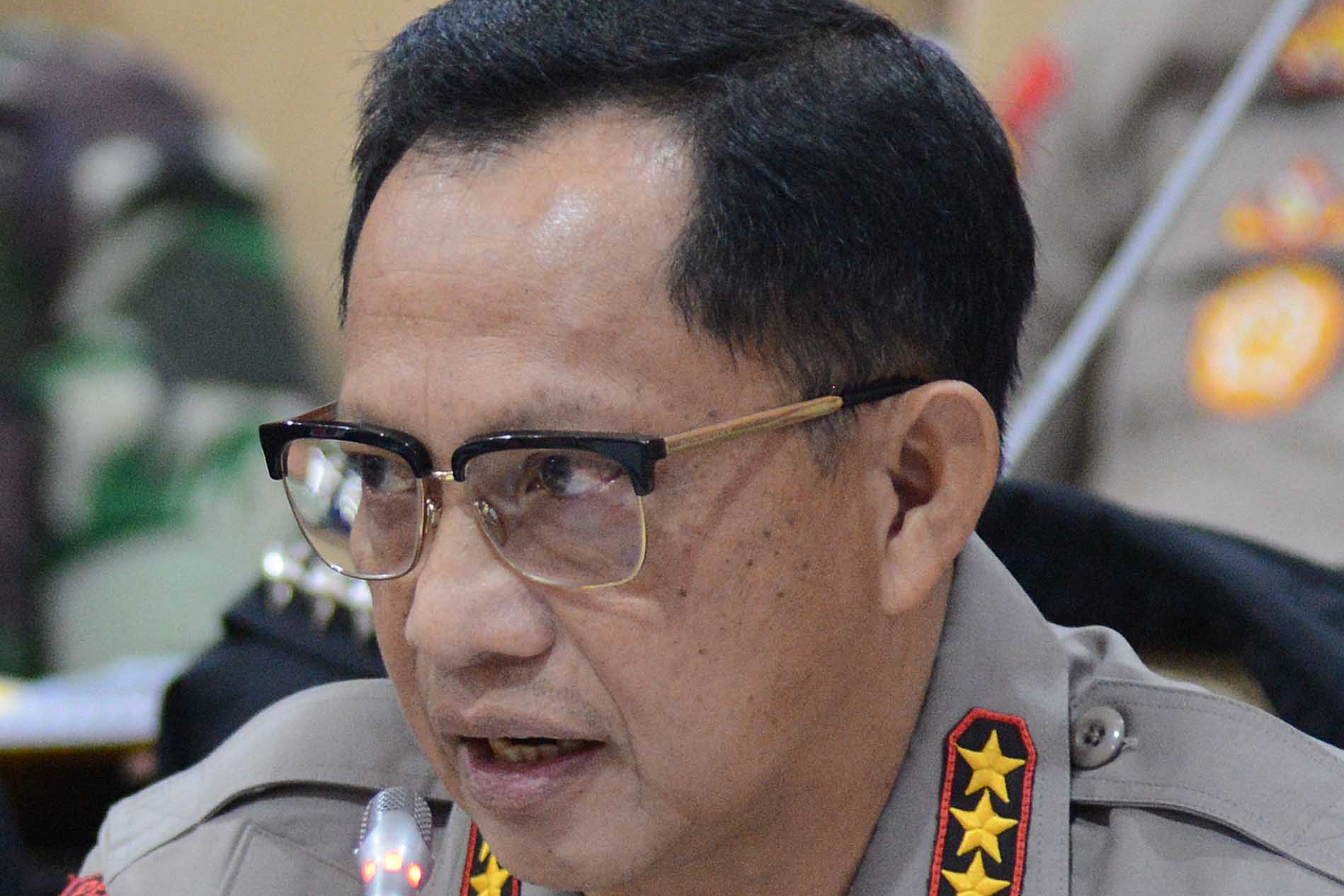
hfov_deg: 3.8
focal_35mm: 539
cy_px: 786
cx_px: -295
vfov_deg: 2.5
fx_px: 20119
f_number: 2.8
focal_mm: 170
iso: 3200
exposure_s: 1/125
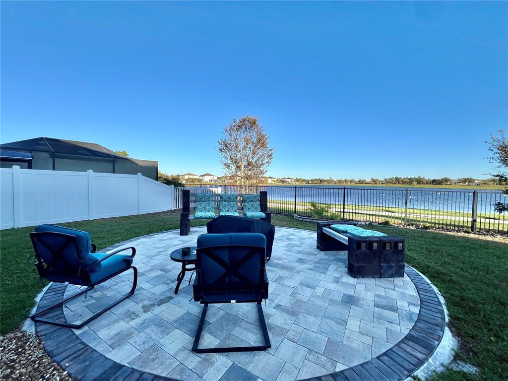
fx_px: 191
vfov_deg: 89.9
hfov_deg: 106.2
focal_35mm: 13
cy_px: 190
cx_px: 254
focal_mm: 1.57
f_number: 1.8
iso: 32
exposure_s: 1/1143
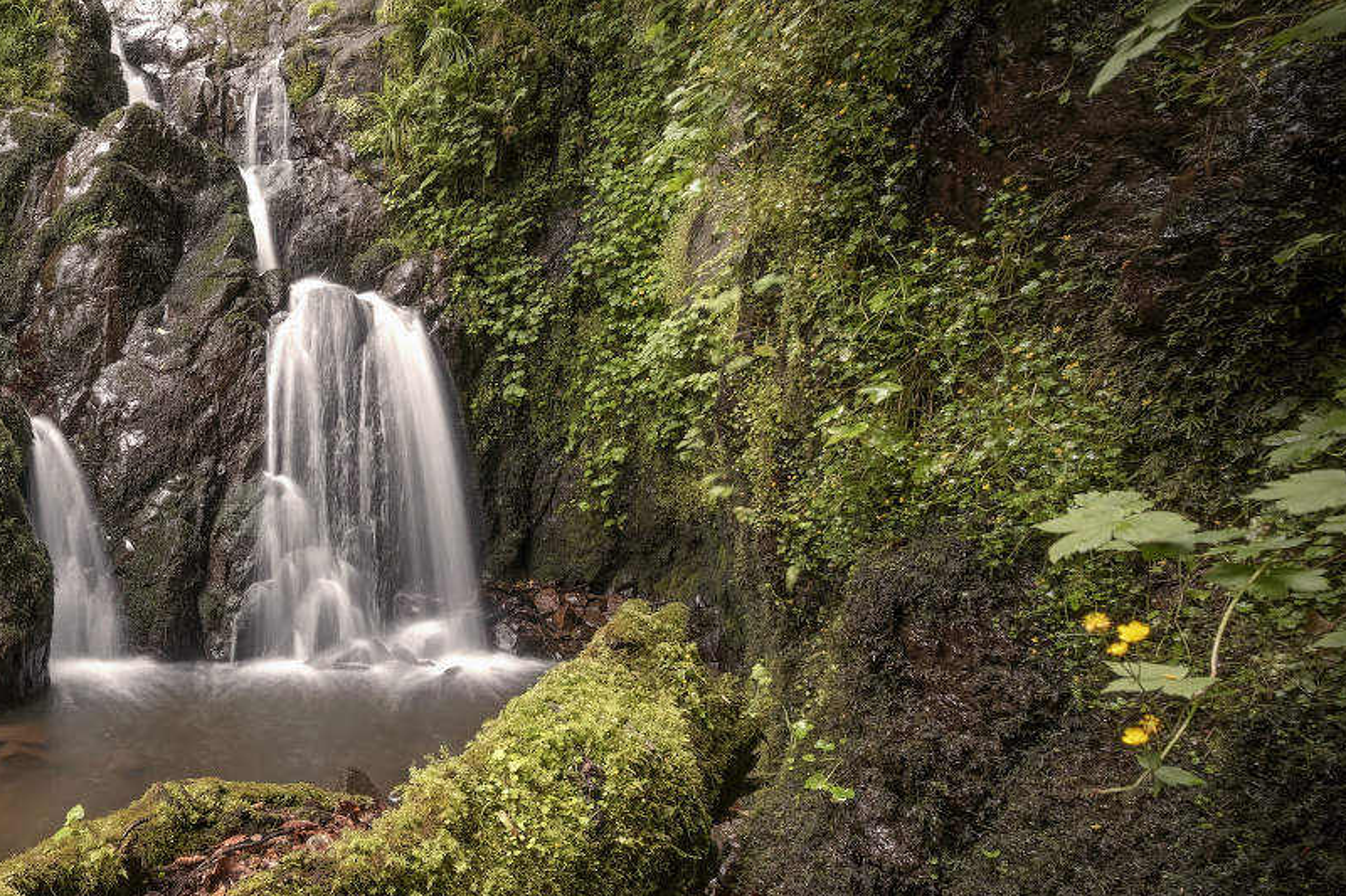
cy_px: 515
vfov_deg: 59.2
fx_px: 785
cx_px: 257
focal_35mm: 21
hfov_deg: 72.4
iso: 160
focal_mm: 8
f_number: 16
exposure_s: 1.5
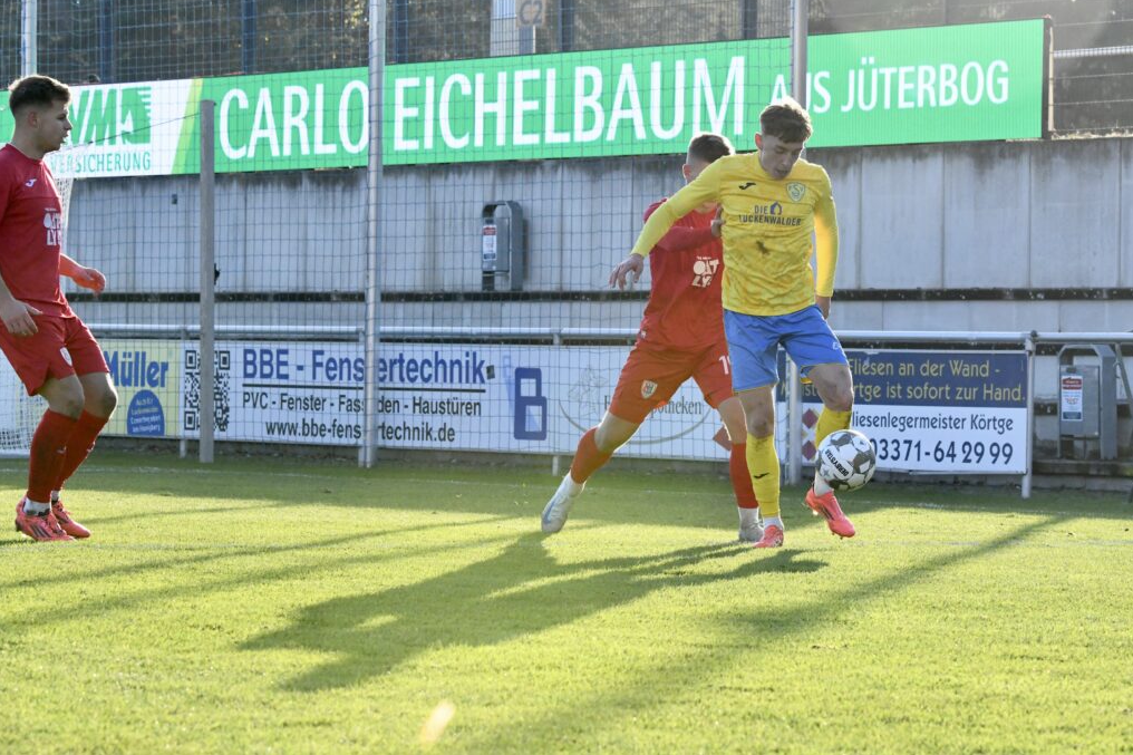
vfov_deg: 11.3
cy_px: 375
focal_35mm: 121
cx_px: 569
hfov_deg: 16.9
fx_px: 3807
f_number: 10
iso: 4000
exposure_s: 1/1600
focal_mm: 120
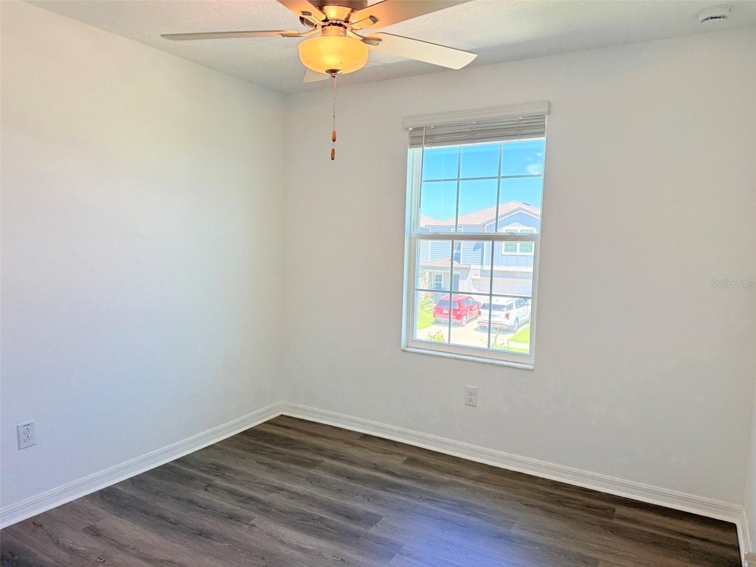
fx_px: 524
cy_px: 284
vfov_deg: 56.8
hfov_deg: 71.6
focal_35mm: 24
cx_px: 378
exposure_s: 1/248
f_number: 1.78
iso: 100
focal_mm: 6.76
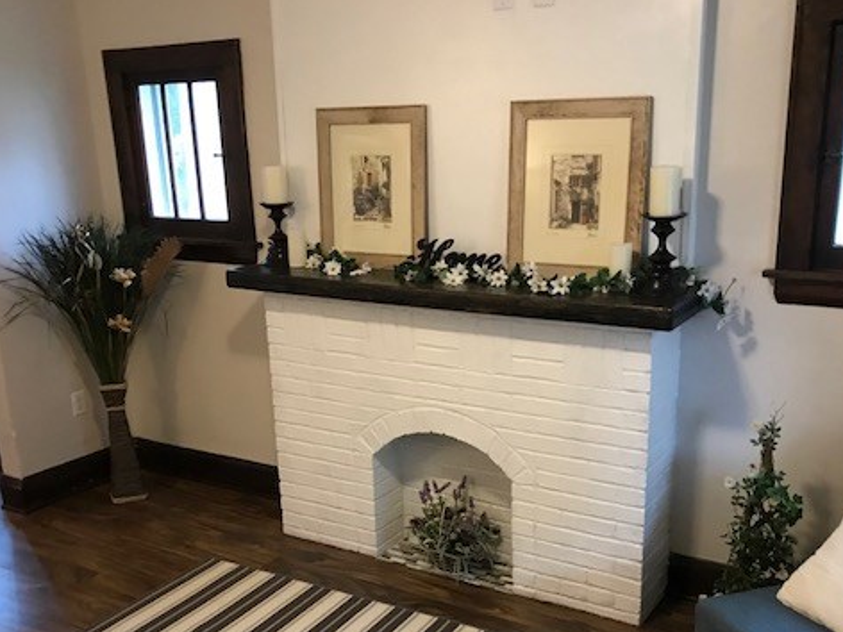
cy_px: 421
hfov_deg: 49.0
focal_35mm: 38
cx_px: 427
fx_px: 925
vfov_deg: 37.3
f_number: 1.8
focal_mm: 3.99
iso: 64
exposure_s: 1/15
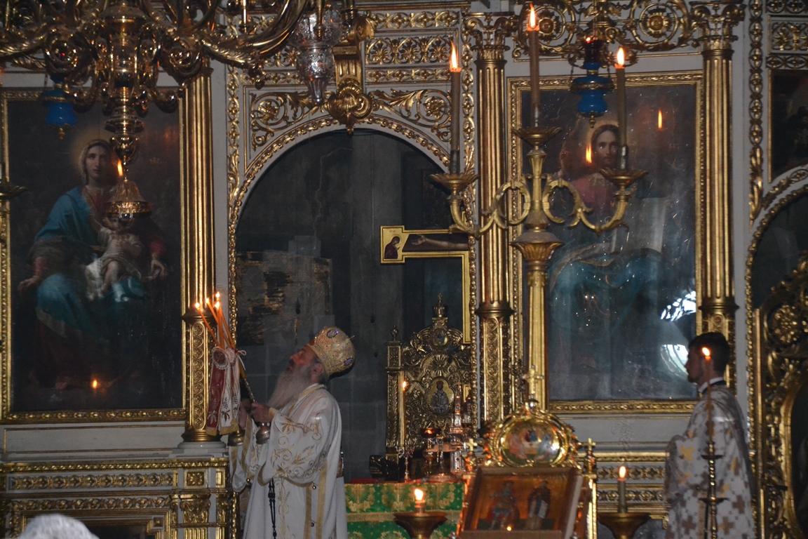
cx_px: 404
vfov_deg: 8.7
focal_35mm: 158
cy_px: 270
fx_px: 3535
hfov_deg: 13.0
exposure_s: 1/60
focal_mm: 105
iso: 3200
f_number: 5.6
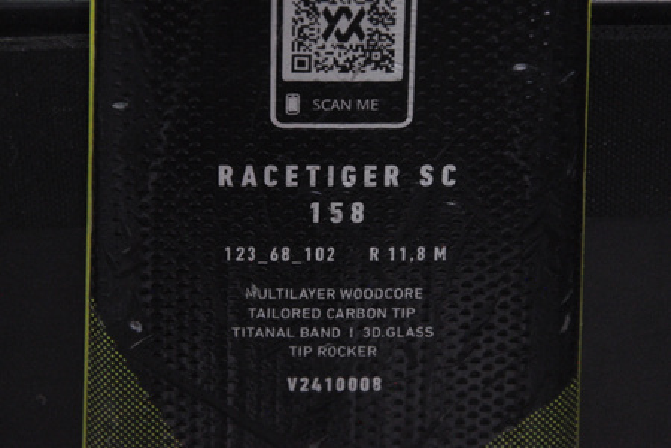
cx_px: 336
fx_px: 2935
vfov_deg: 8.7
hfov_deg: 13.0
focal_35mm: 158
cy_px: 224
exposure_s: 1/125
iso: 3200
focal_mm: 105
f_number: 8
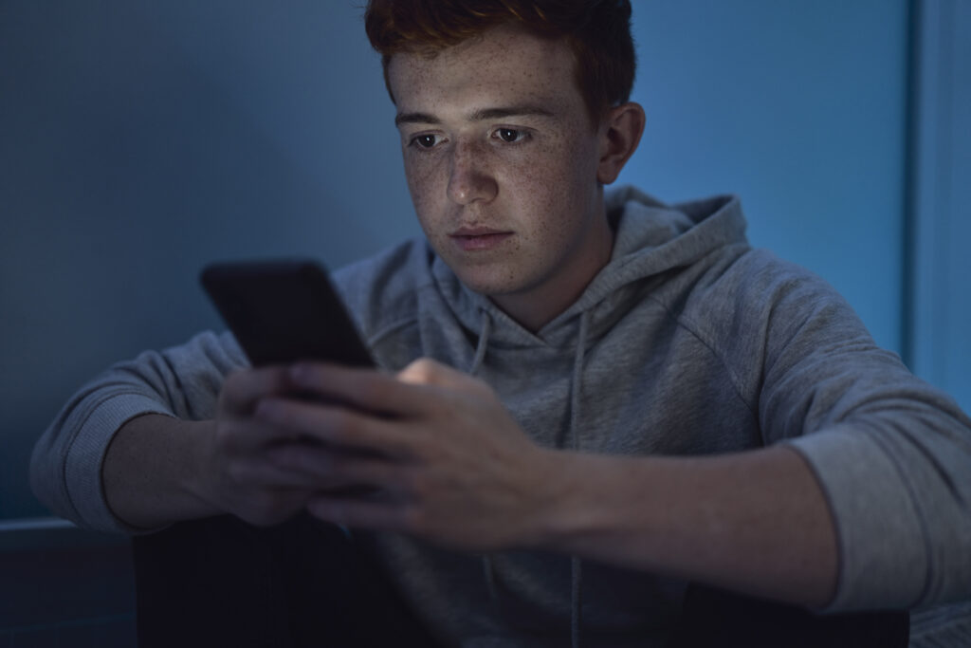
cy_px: 324
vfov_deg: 27.0
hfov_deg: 39.6
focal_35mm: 50
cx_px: 486
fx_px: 1349
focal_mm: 50
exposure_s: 1/100
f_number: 1.4
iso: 320
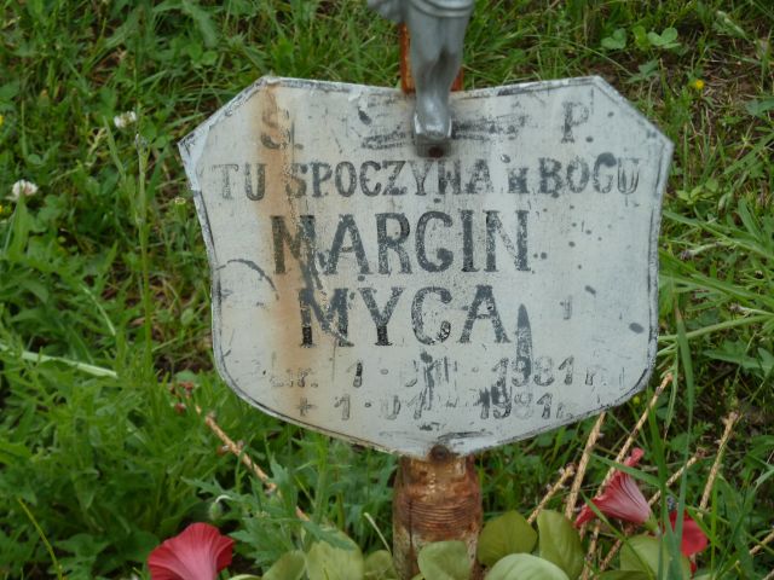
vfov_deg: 10.1
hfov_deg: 13.4
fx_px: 3287
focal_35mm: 147
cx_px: 387
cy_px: 290
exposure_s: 1/125
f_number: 4.5
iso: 160
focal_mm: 24.1
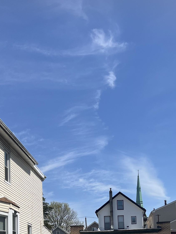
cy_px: 232
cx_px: 123
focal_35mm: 53
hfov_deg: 27.3
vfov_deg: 33.3
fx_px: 359
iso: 50
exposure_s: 1/5882
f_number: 1.5
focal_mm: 5.7
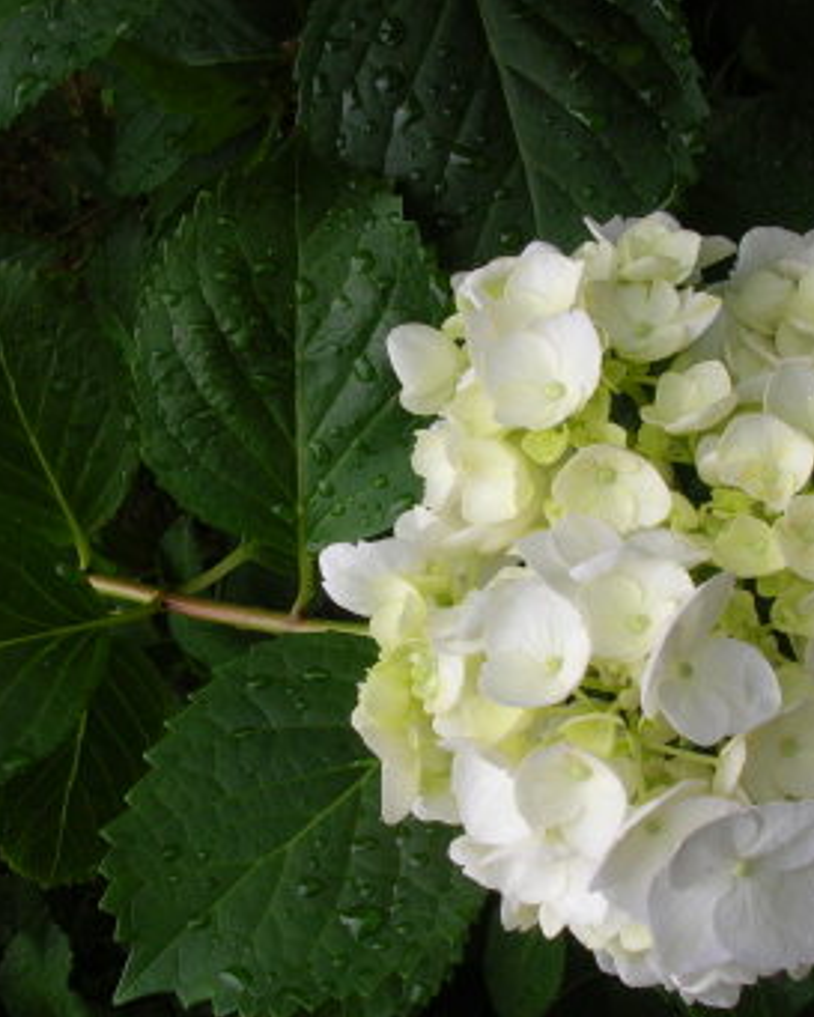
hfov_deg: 30.3
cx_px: 432
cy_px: 552
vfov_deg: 37.3
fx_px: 1505
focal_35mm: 50
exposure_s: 1/114
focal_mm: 5.8
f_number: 5.6
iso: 50
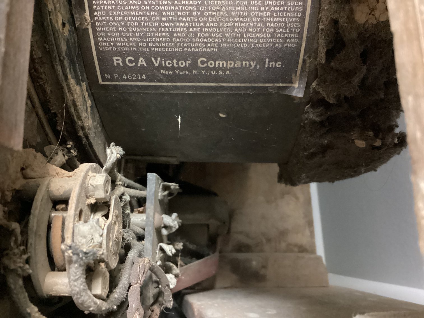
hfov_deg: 58.3
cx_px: 212
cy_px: 159
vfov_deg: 45.4
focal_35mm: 31
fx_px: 380
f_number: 2.4
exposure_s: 1/17
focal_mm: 3.3
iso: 800
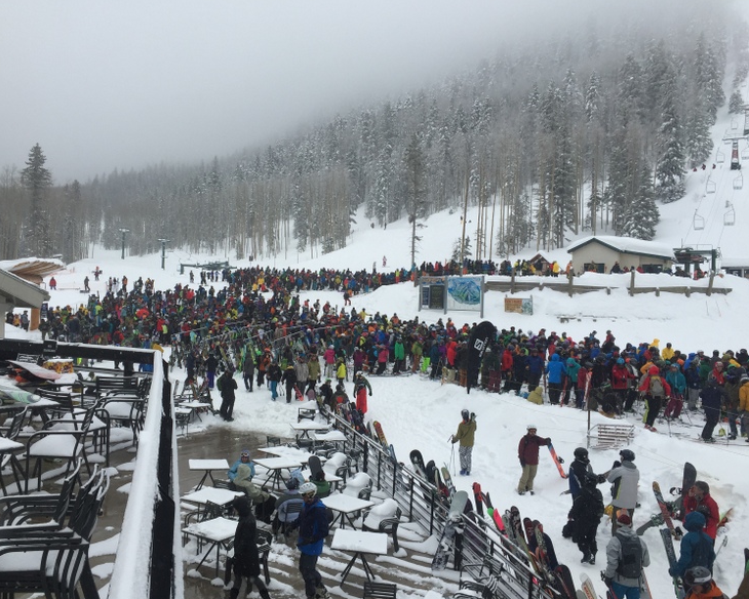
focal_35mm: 31
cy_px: 298
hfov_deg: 57.1
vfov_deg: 47.1
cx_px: 342
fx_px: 687
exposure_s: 1/628
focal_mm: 4.15
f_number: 2.2
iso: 32
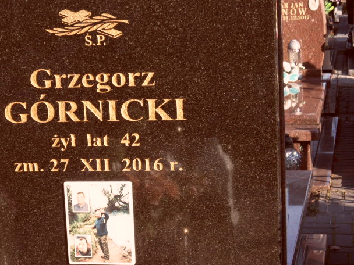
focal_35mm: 101
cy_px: 166
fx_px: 1033
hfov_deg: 19.4
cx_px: 114
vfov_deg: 14.6
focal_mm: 10.3
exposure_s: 1/250
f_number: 4
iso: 80
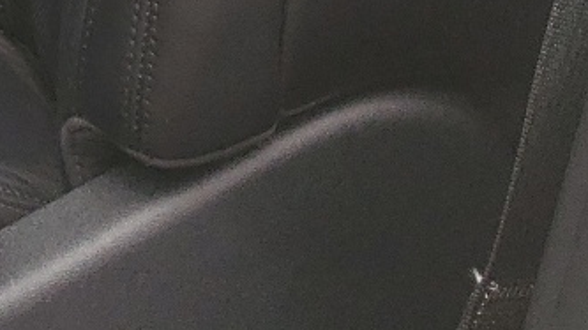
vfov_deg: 8.2
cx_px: -632
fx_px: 2120
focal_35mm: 136
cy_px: -459
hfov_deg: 13.3
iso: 50
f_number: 1.5
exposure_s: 1/526
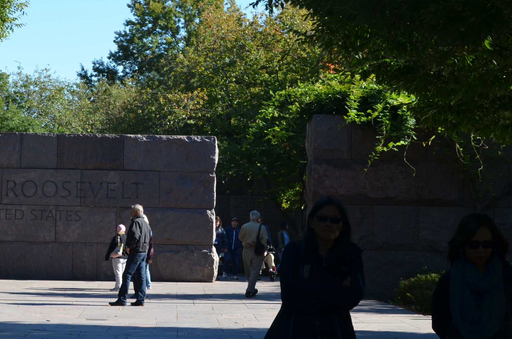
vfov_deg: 12.8
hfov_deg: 19.0
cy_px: 112
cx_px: 126
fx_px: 1516
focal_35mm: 107
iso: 200
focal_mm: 45
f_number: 7.1
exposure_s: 1/200
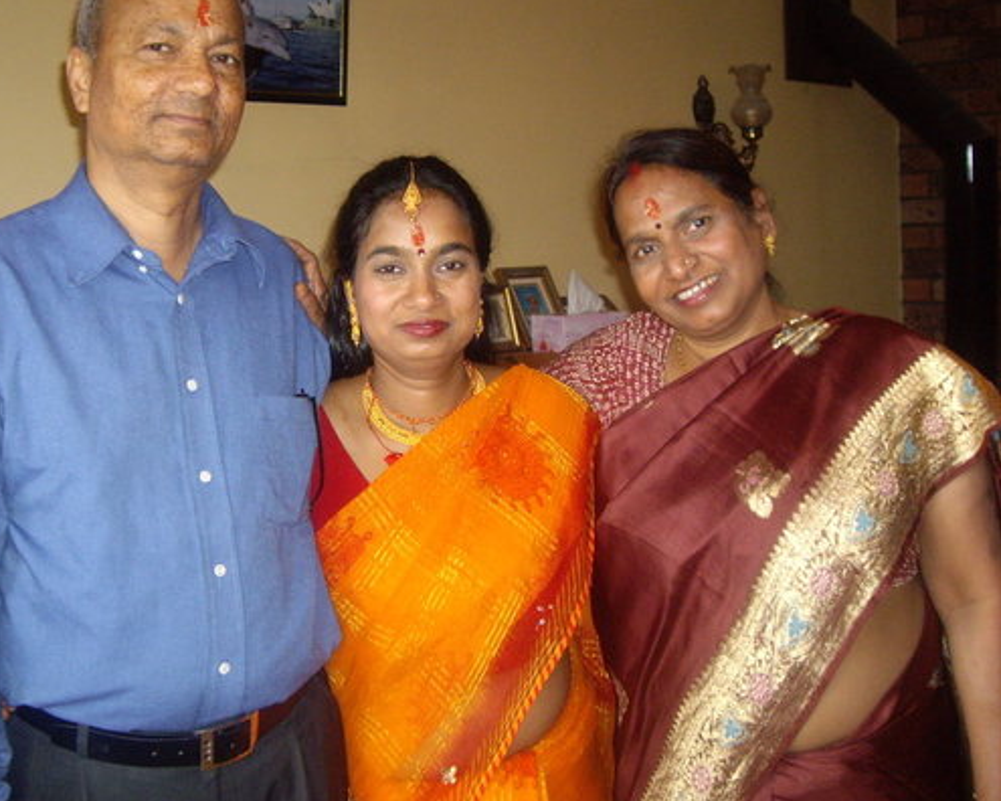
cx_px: 388
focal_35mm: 48
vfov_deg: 31.4
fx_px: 1422
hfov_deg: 38.6
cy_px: 334
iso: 200
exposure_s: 1/40
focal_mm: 6.2
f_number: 2.7
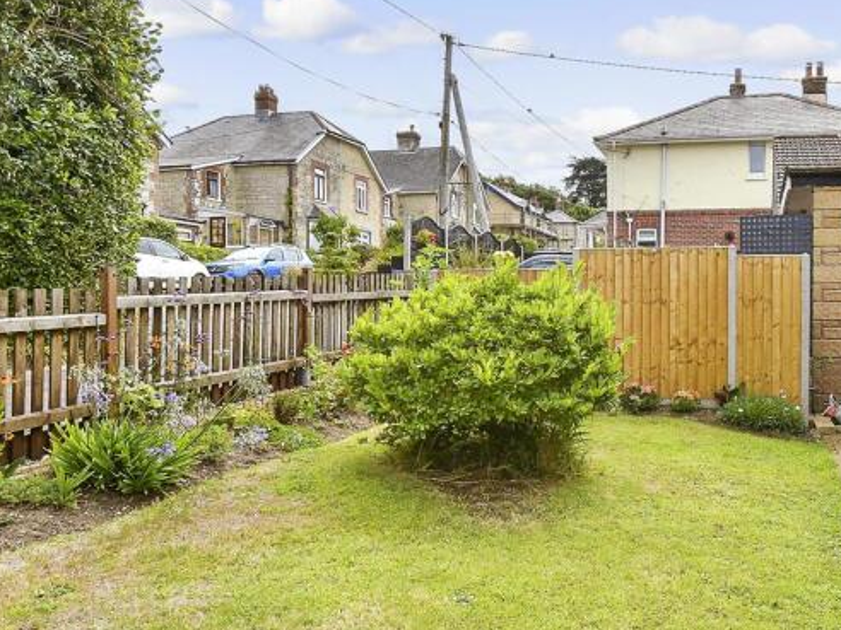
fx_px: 729
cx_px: 615
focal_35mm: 30
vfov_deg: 46.8
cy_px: 325
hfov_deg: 57.4
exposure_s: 1/200
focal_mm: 10
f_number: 8
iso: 160
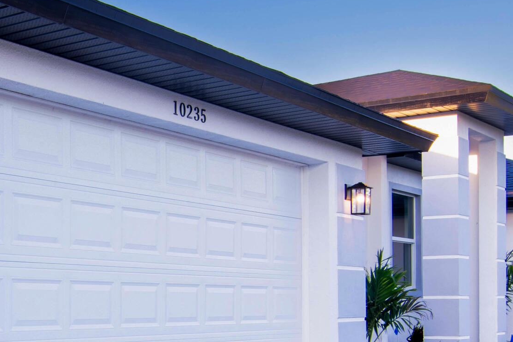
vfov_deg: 20.6
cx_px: 34
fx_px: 926
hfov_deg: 29.5
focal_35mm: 65
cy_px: 279
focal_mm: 16
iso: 100
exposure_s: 1/25
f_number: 11
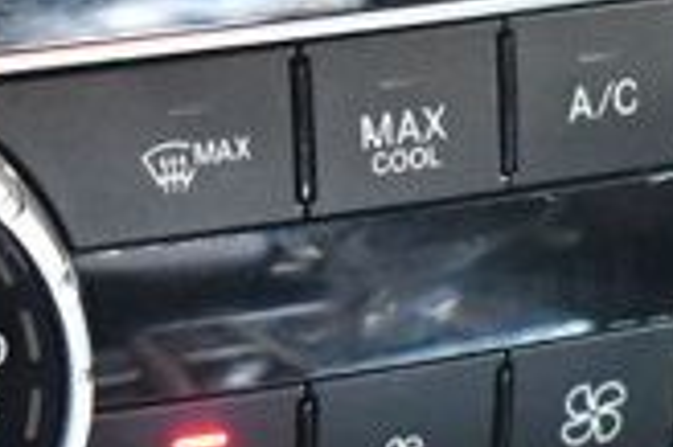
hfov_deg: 11.4
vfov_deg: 7.6
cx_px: 267
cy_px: 248
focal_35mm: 180
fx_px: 3362
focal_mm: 31
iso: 12800
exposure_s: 1/60
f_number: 4.2
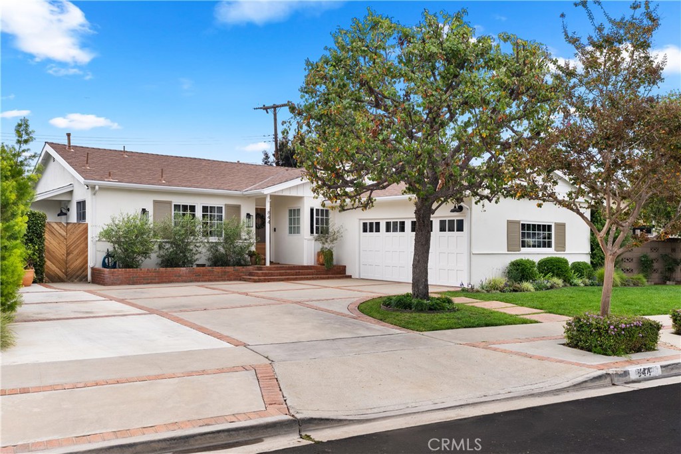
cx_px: 340
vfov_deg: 43.6
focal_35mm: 30
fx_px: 568
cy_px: 227
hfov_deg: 61.9
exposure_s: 1/100
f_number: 9
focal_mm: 30
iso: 640
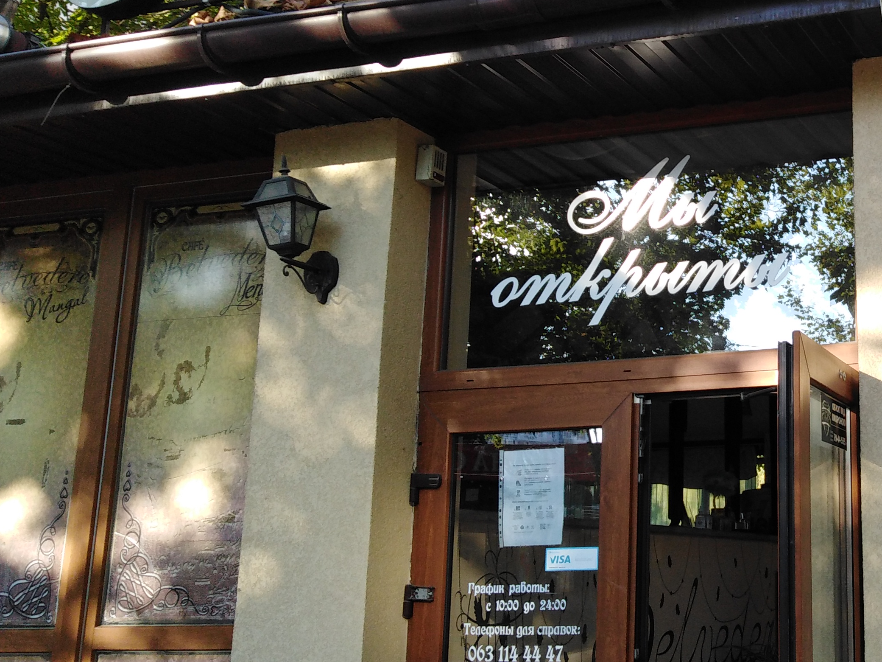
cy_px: 291
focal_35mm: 52
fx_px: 1325
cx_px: 851
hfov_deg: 34.1
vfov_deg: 28.0
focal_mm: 3.46
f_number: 2.2
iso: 100
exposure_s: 1/123
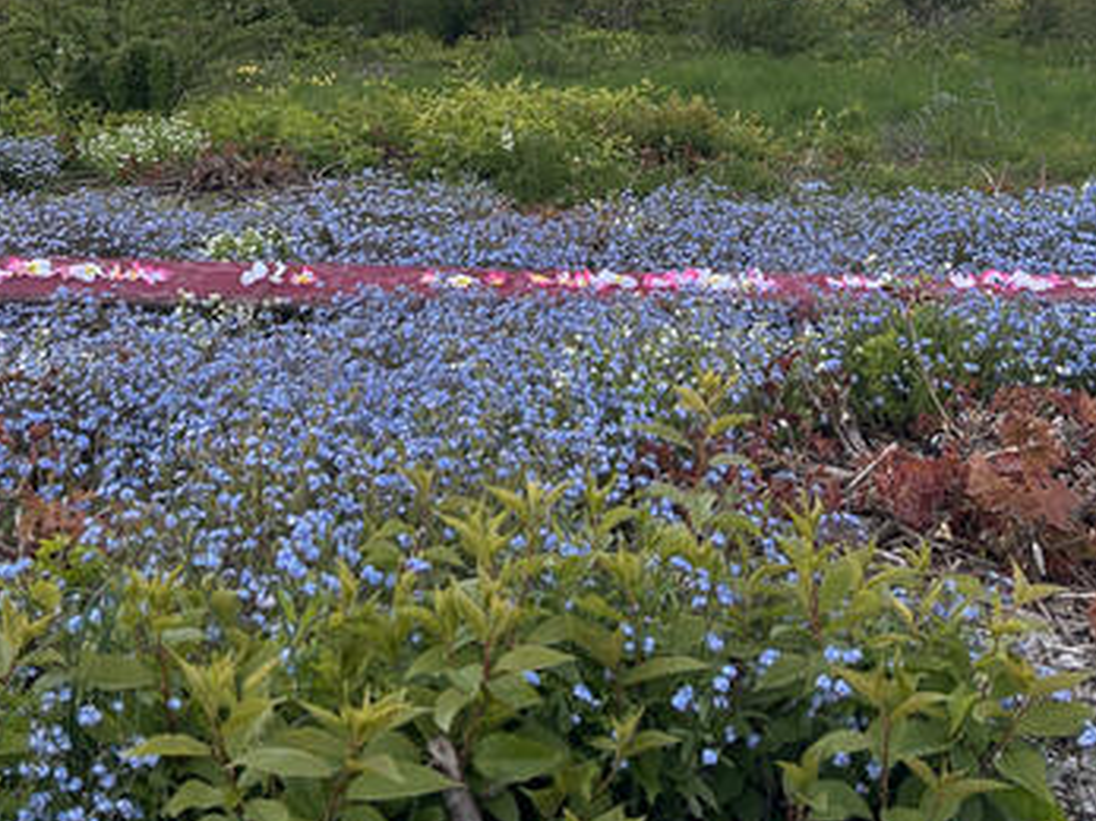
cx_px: 540
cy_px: 22
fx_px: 1899
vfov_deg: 23.5
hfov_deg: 32.2
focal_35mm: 60
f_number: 1.5
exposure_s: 1/1934
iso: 50
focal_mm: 5.7
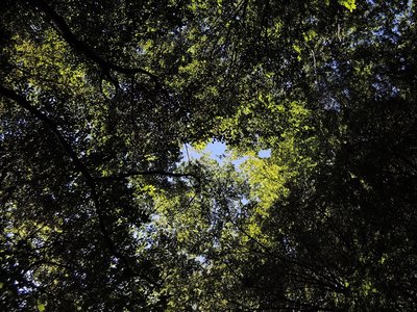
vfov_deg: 40.7
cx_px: 208
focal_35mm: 35
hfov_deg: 52.6
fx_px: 422
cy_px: 156
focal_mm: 7.5
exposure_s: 1/200
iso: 400
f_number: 3.2
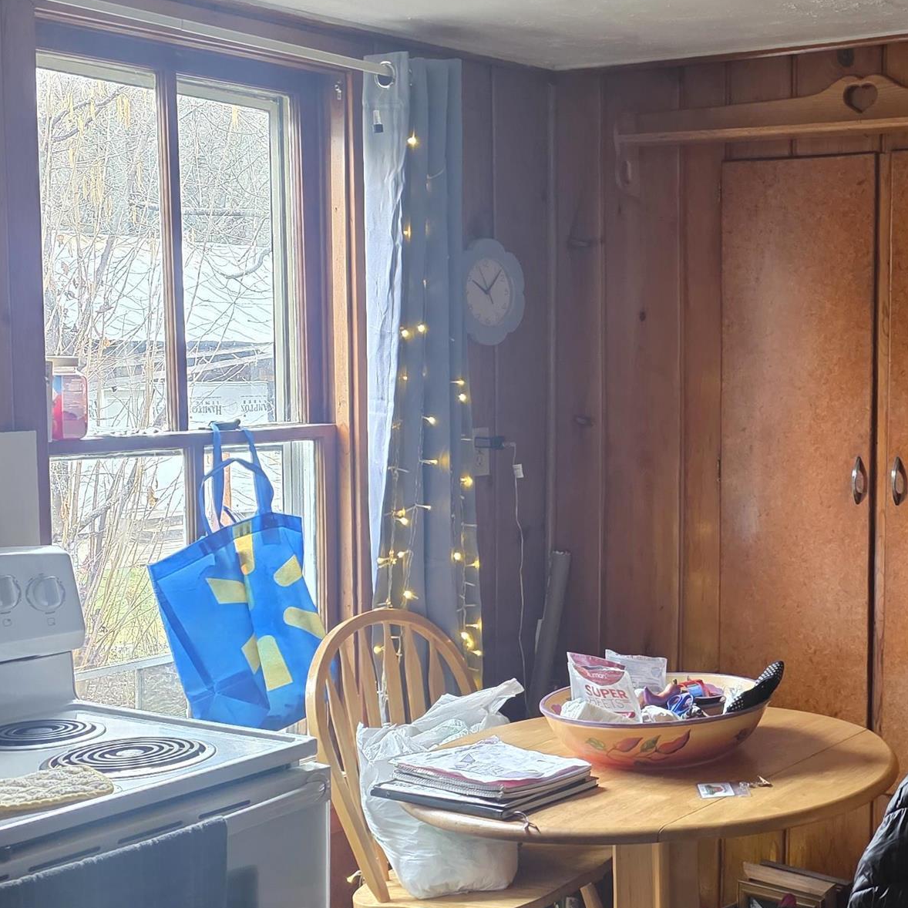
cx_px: 886
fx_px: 1573
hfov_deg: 30.2
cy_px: 531
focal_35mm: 53
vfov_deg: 32.1
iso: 640
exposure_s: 1/120
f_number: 1.7
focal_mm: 6.3
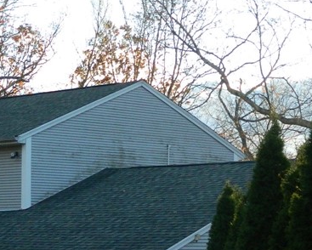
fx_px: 1183
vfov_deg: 12.0
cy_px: 229
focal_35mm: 128
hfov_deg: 15.0
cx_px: 78
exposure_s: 1/400
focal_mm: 8.4
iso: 280
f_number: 3.6
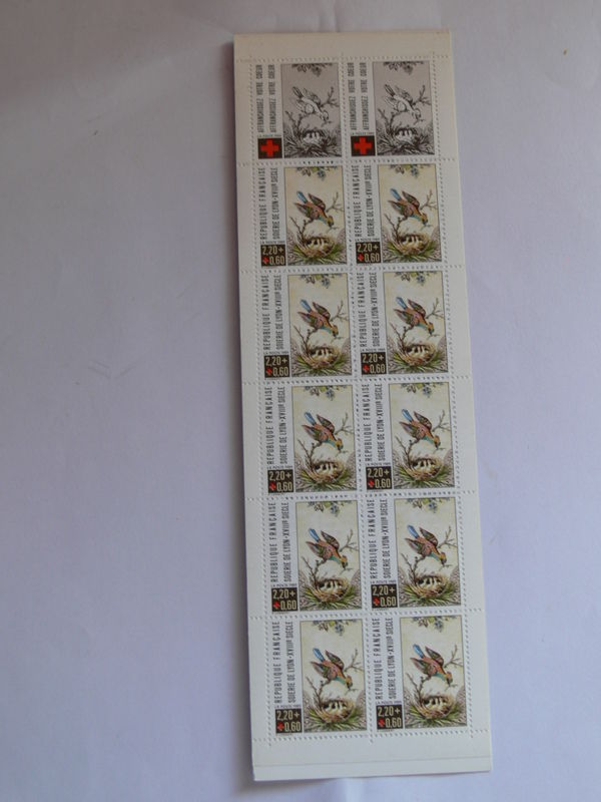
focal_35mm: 53
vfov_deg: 36.2
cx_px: 300
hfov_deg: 27.5
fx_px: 1227
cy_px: 401
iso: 80
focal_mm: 10.3
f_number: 3.2
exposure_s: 1/30
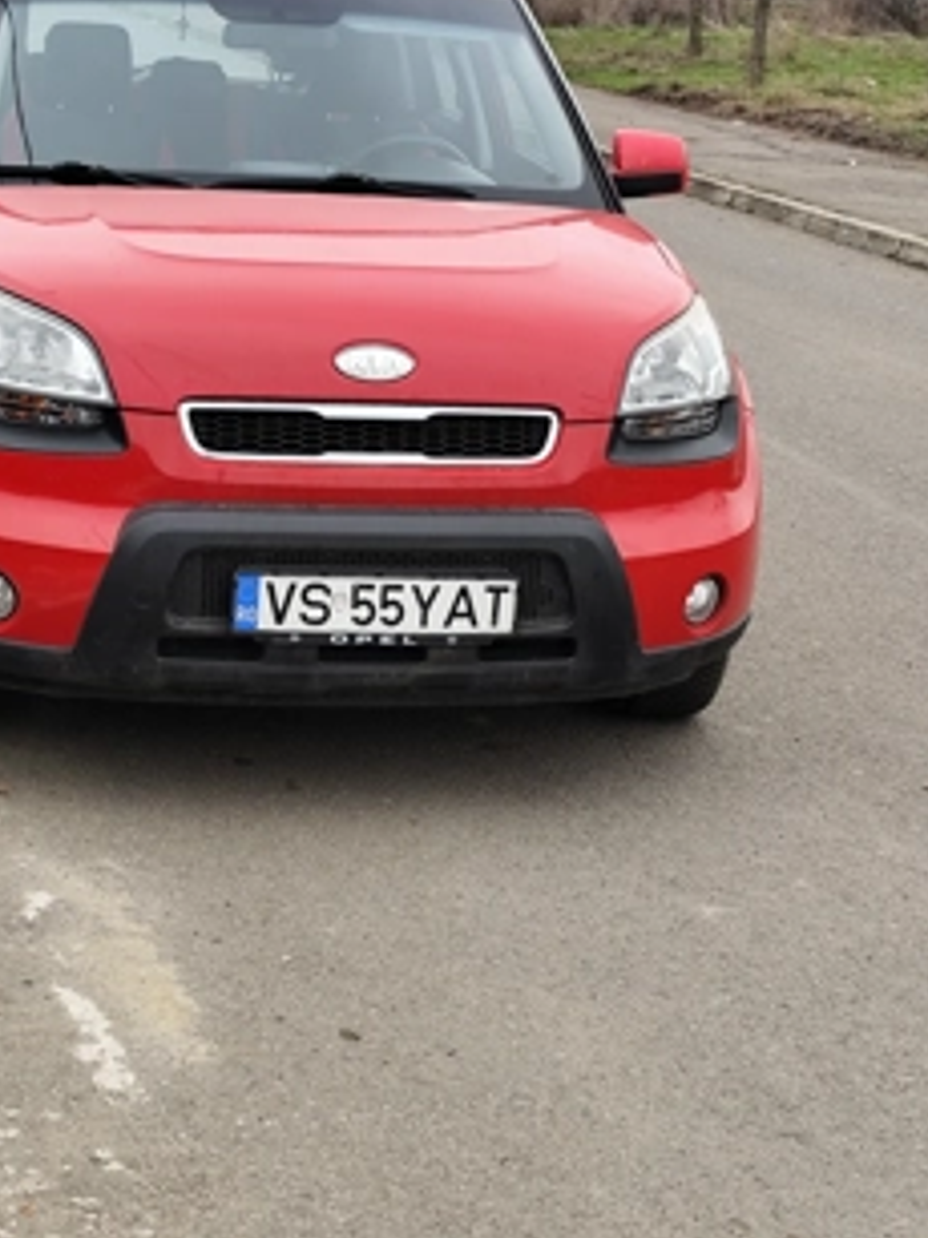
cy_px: 565
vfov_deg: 28.2
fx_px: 2468
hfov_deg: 21.3
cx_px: 391
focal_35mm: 69
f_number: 1.65
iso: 80
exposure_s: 1/100
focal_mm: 6.19
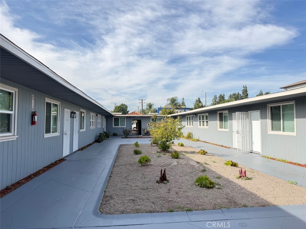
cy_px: 114
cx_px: 153
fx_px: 212
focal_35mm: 24
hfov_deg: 71.6
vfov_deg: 56.8
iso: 100
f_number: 1.78
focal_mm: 6.76
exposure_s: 1/2525
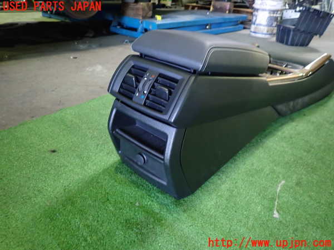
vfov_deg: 54.9
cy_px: 125
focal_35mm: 25
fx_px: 241
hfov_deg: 69.4
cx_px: 167
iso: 500
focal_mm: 4.5
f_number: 2
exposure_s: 1/30
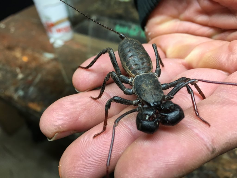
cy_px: 89
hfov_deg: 61.7
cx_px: 118
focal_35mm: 29
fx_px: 199
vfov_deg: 48.2
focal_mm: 4.15
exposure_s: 1/30
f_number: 2.2
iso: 100
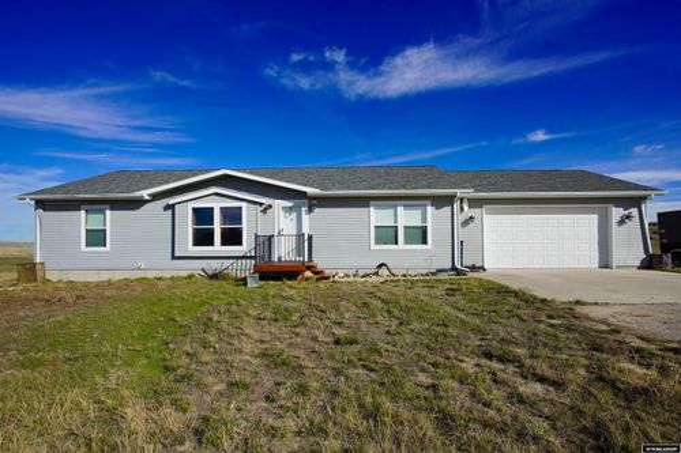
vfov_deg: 73.7
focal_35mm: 16
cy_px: 226
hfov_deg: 96.8
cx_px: 340
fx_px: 303
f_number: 10
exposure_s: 1/250
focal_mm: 11
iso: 100
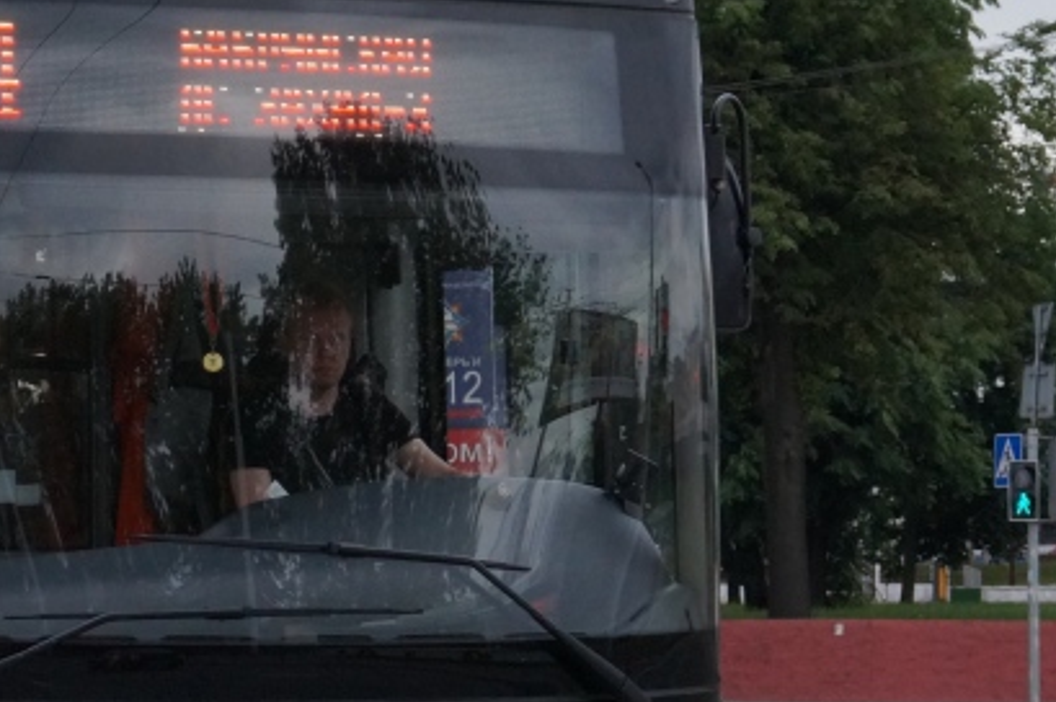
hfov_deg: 10.8
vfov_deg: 7.2
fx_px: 5553
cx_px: 96
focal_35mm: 189
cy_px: 257
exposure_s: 1/1250
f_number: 5.6
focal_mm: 43
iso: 800
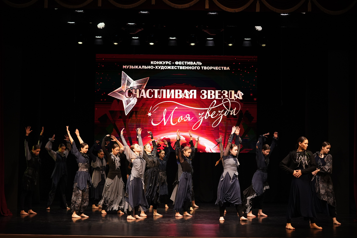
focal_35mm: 72
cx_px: 178
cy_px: 119
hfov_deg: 28.1
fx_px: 714
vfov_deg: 18.9
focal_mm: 72
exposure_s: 1/400
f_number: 2.8
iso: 1250
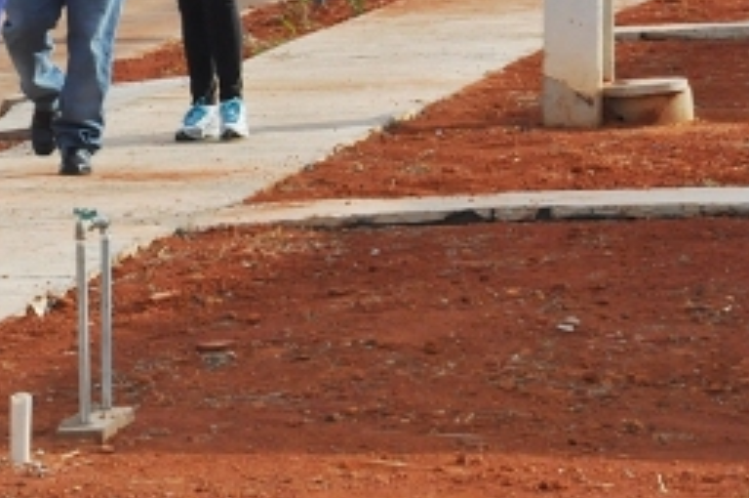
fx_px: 8192
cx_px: -114
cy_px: -95
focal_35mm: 394
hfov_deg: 5.2
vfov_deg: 3.5
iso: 800
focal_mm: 105
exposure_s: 1/1250
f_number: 9
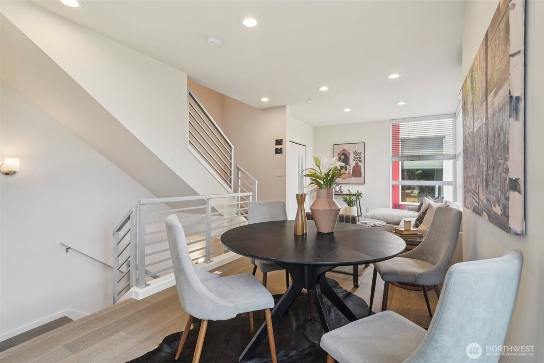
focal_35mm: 16
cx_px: 272
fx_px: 242
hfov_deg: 96.7
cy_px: 182
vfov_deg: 73.7
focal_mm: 16
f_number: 8
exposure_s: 1/100
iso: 1600
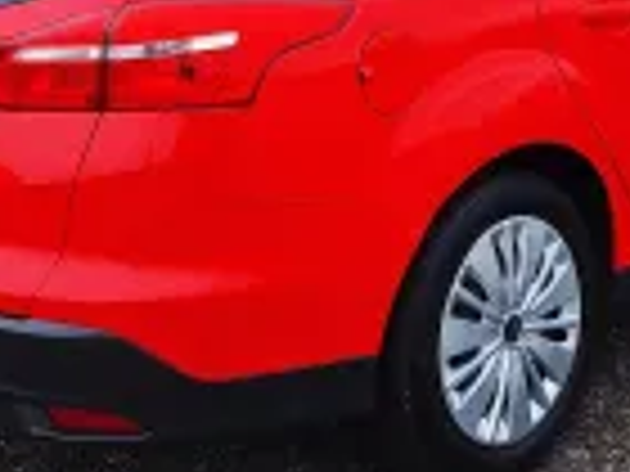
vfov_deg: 22.5
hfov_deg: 32.5
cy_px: -117
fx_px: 1074
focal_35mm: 59
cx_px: 410
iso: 40
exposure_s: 1/454
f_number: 1.8
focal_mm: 5.54
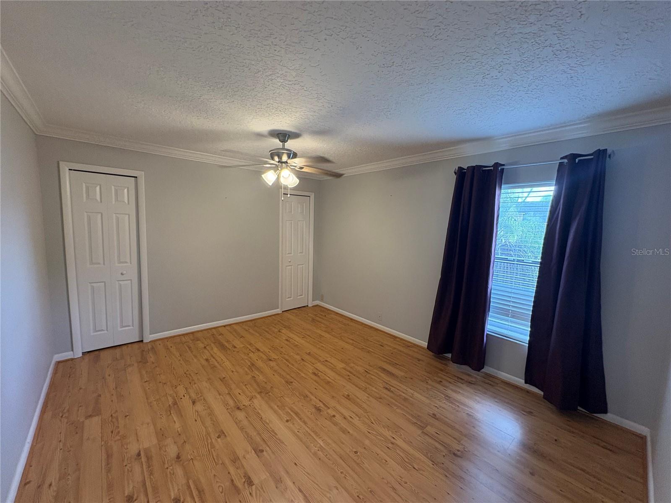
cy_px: 252
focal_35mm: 14
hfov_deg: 102.1
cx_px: 336
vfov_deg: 85.7
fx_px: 271
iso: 320
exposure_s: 1/60
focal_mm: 2.22
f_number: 2.2
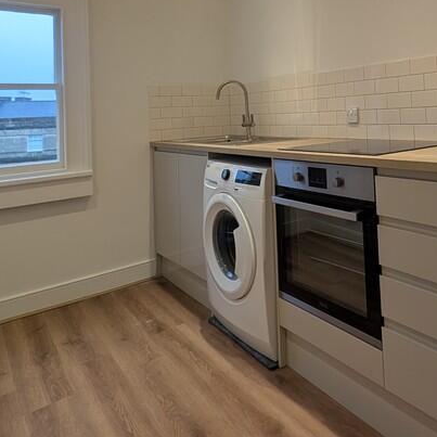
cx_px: 346
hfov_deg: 55.2
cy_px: 93
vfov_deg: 55.3
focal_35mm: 27
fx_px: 386
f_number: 1.95
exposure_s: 1/100
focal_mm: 2.23
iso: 58
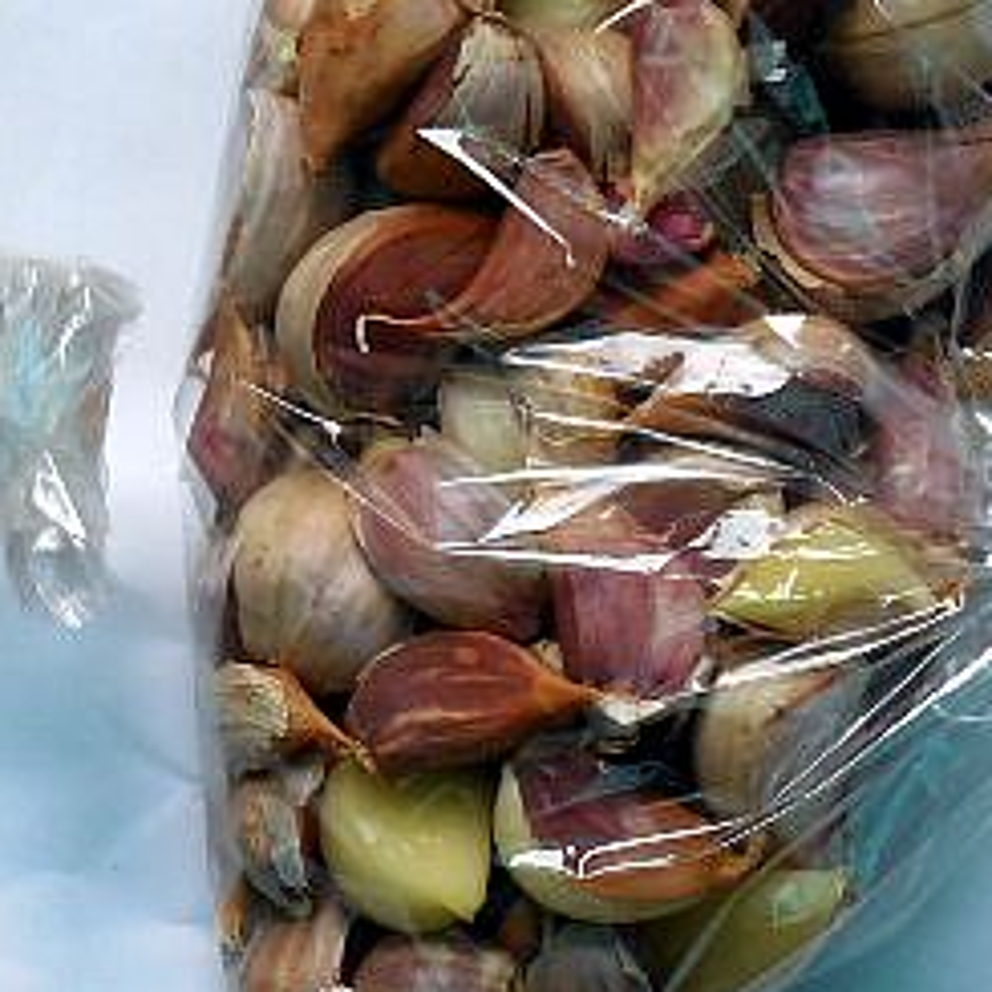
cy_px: 514
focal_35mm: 309
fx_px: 10018
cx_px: -12
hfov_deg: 5.7
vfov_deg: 5.7
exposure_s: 1/30
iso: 400
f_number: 4.9
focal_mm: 24.2
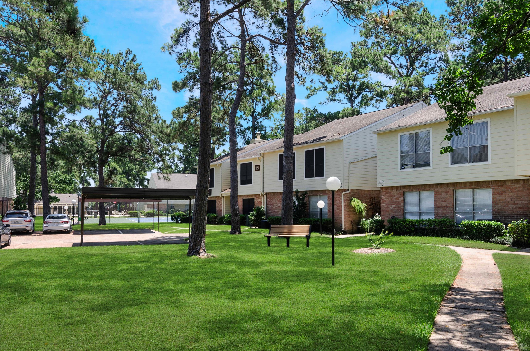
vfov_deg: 43.4
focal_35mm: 30
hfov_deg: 62.0
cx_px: 265
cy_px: 176
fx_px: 441
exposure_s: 1/250
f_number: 8
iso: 200
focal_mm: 20
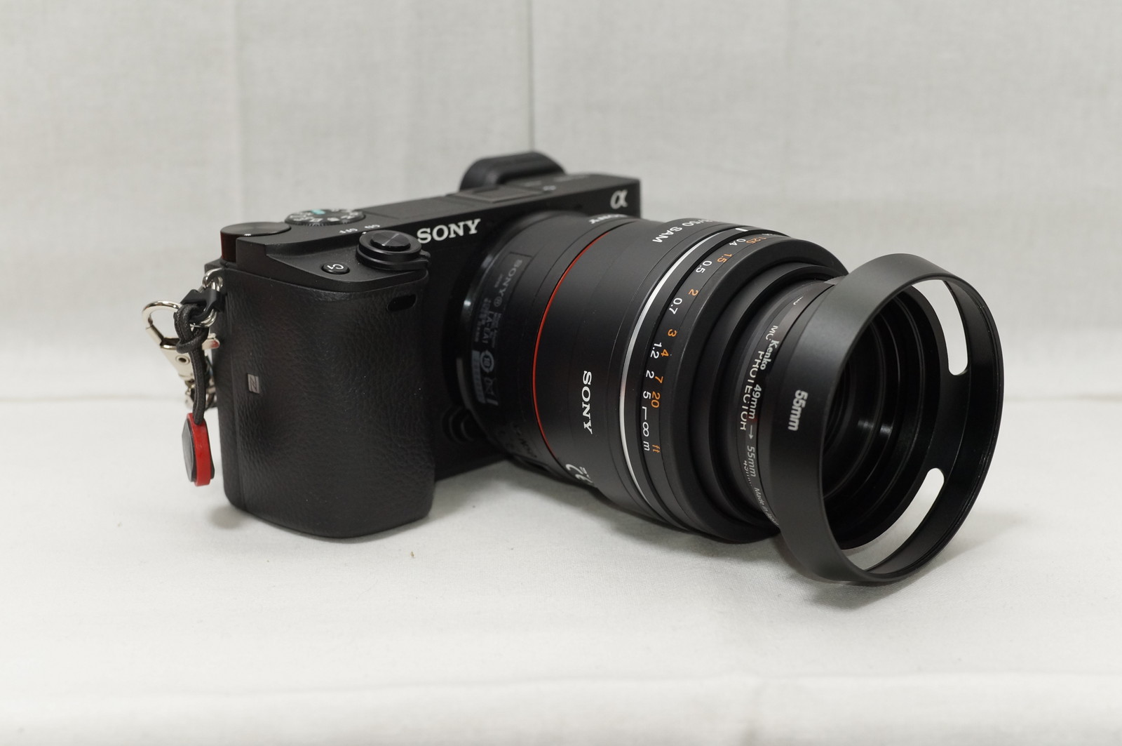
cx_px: 561
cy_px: 373
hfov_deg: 41.2
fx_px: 1494
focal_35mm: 48
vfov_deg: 28.0
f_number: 5.6
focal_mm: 32
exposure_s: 1/60
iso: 800
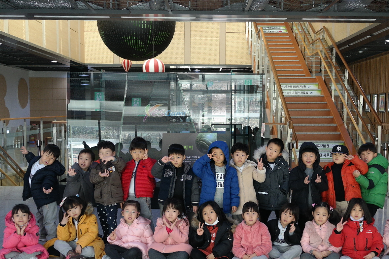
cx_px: 217
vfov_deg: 30.5
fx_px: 475
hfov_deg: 44.4
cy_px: 147
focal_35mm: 44
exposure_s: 1/40
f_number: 3.5
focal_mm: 20
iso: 400
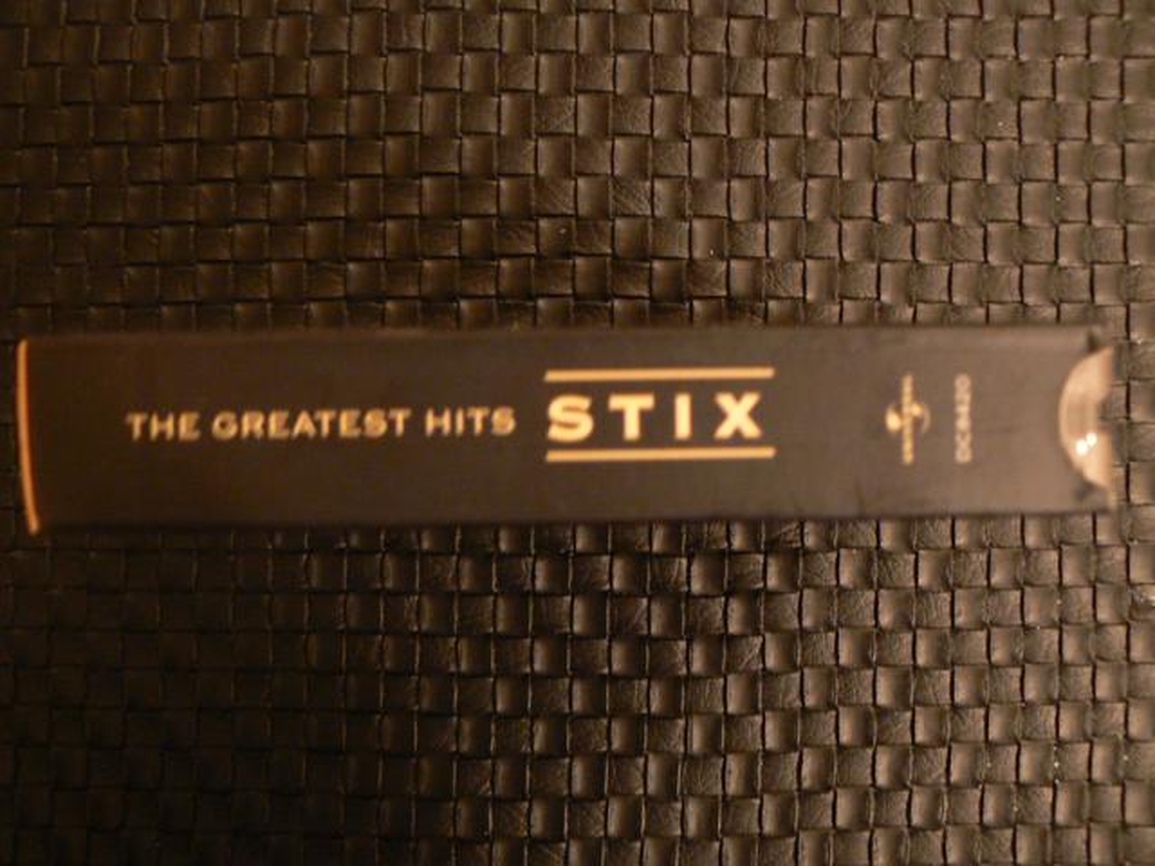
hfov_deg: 51.4
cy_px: 433
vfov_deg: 39.7
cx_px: 578
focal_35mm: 36
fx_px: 1201
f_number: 2.8
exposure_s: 1/2
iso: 200
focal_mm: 6
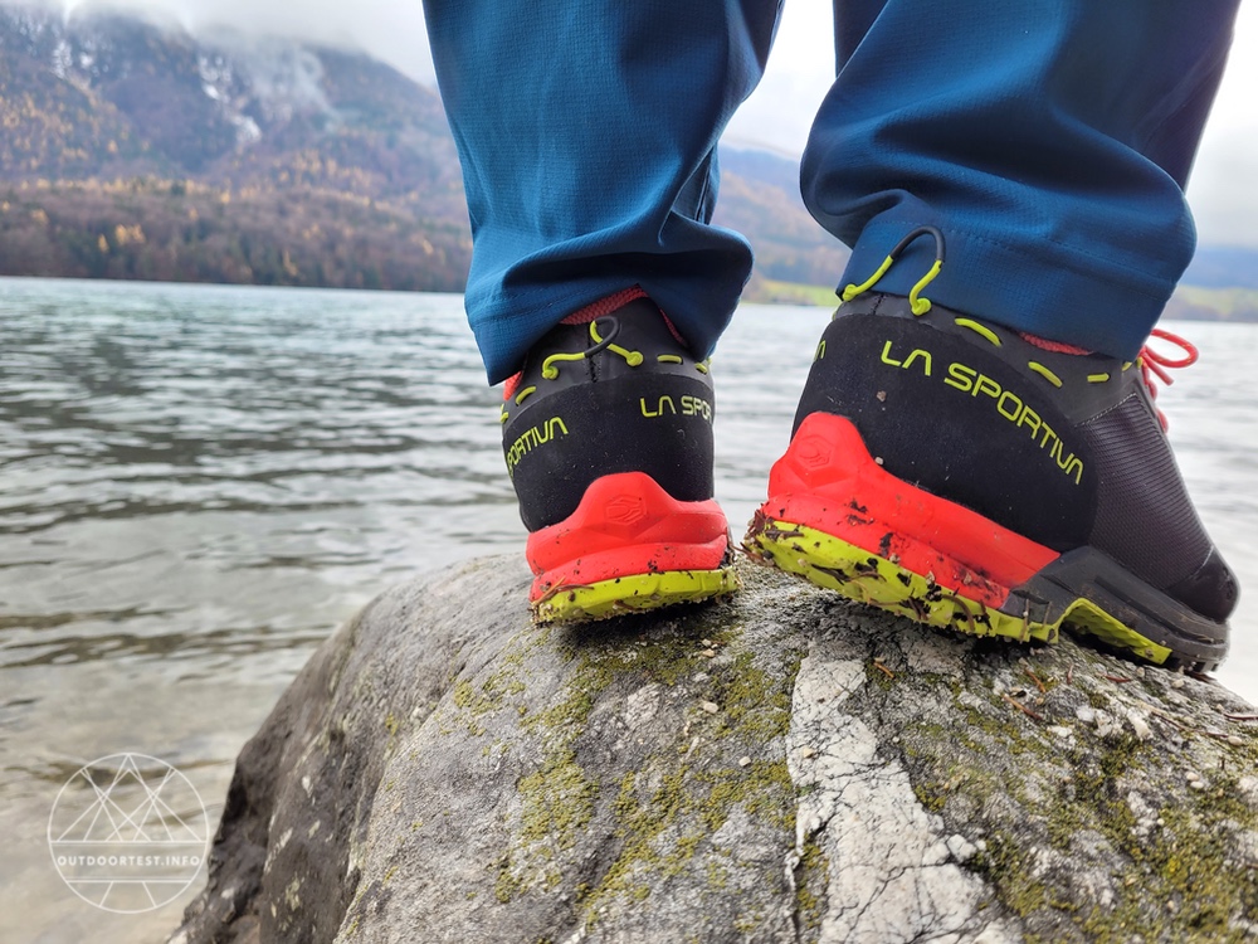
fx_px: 945
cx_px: 629
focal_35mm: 26
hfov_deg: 67.3
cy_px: 472
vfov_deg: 53.1
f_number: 1.8
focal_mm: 5.4
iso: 50
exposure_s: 1/100
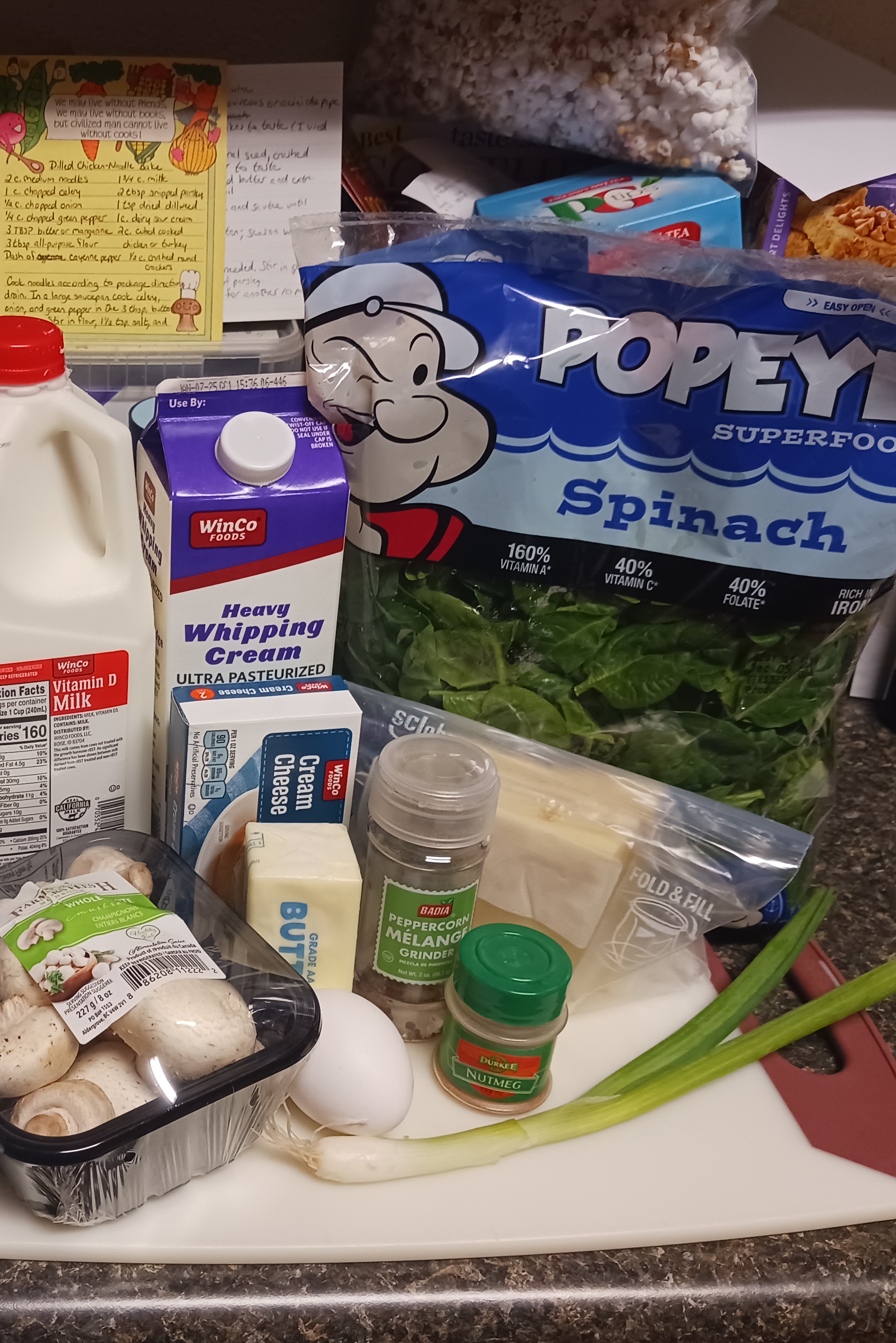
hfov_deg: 33.2
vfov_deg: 50.7
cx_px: 84
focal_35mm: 38
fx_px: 1419
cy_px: 666
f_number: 1.8
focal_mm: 4
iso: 250
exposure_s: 1/30
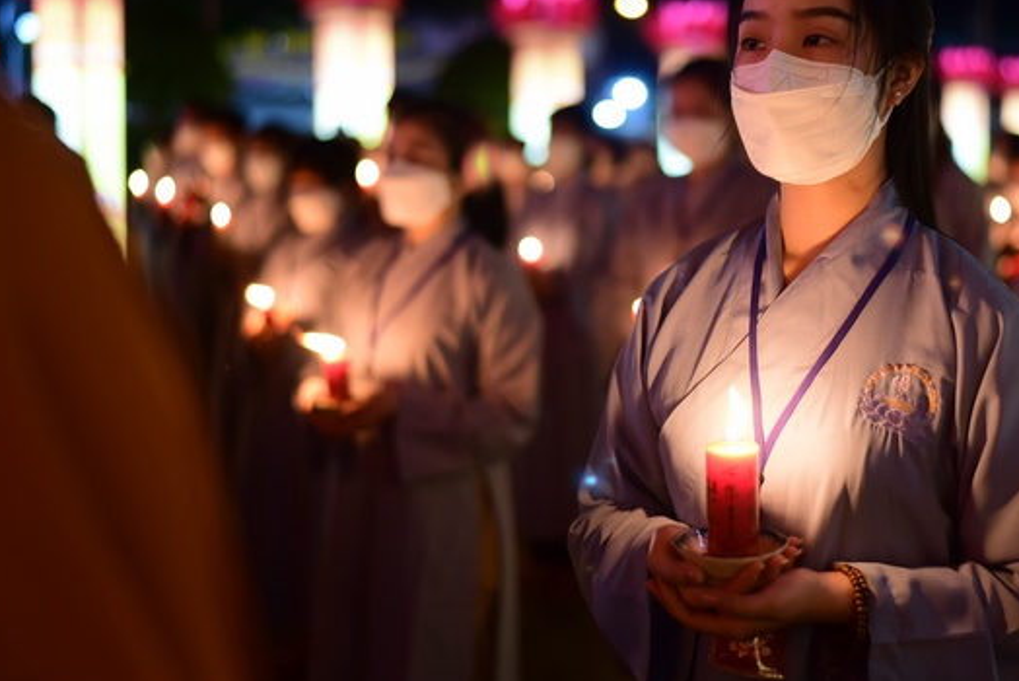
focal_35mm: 62
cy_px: 288
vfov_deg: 21.9
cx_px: 609
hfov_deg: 32.3
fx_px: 1756
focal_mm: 50
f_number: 1.8
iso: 1000
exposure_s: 1/25
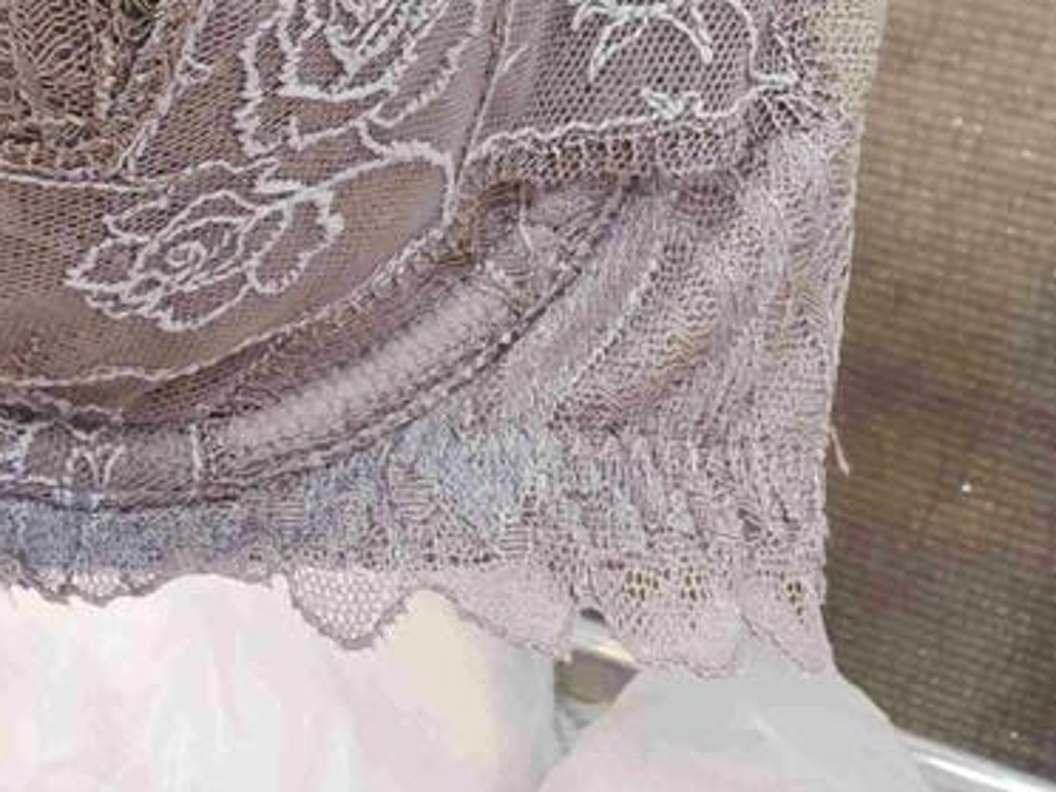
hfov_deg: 24.1
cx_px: -309
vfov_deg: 18.7
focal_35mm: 71
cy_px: -332
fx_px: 2166
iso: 80
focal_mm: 2.03
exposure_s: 1/60
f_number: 1.8
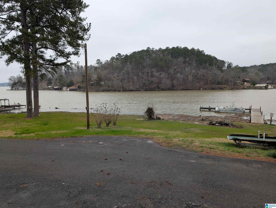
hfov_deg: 71.5
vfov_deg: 56.9
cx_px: 138
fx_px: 192
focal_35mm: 24
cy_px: 104
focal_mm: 6.9
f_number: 1.68
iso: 22
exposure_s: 1/235
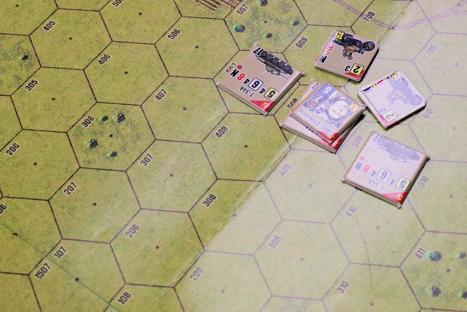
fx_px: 1103
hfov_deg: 23.8
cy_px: 78
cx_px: 328
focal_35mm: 85
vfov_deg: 16.0
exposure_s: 1/80
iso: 1600
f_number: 8
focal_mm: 35
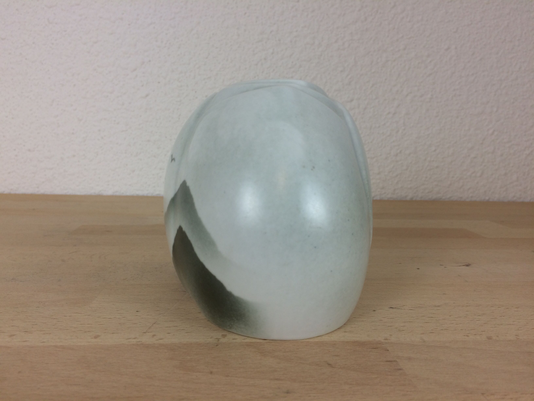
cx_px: 267
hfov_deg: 61.7
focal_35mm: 29
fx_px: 447
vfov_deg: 48.2
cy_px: 200
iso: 40
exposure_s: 1/50
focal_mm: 4.15
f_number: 2.2
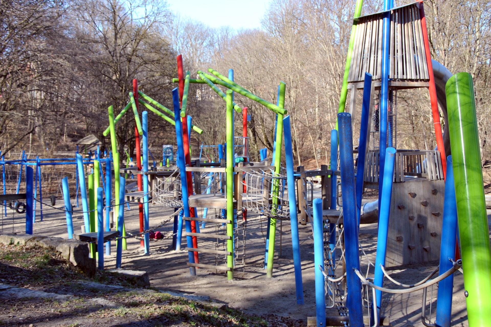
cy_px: 164
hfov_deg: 46.4
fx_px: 573
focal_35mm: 42
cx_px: 246
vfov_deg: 31.9
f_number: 5.6
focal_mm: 28
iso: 110
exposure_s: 1/125
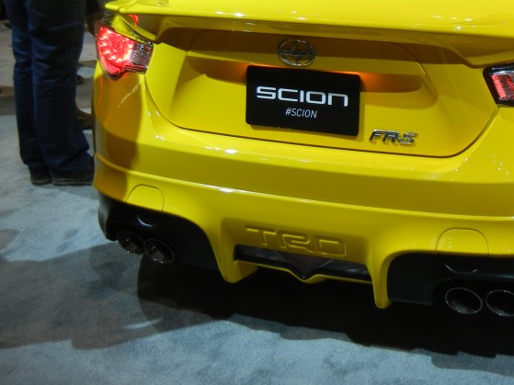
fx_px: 816
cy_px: 42
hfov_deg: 33.8
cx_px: 418
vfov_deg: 25.8
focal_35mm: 55
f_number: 3.5
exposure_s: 1/82.5
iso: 160
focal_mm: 5.4
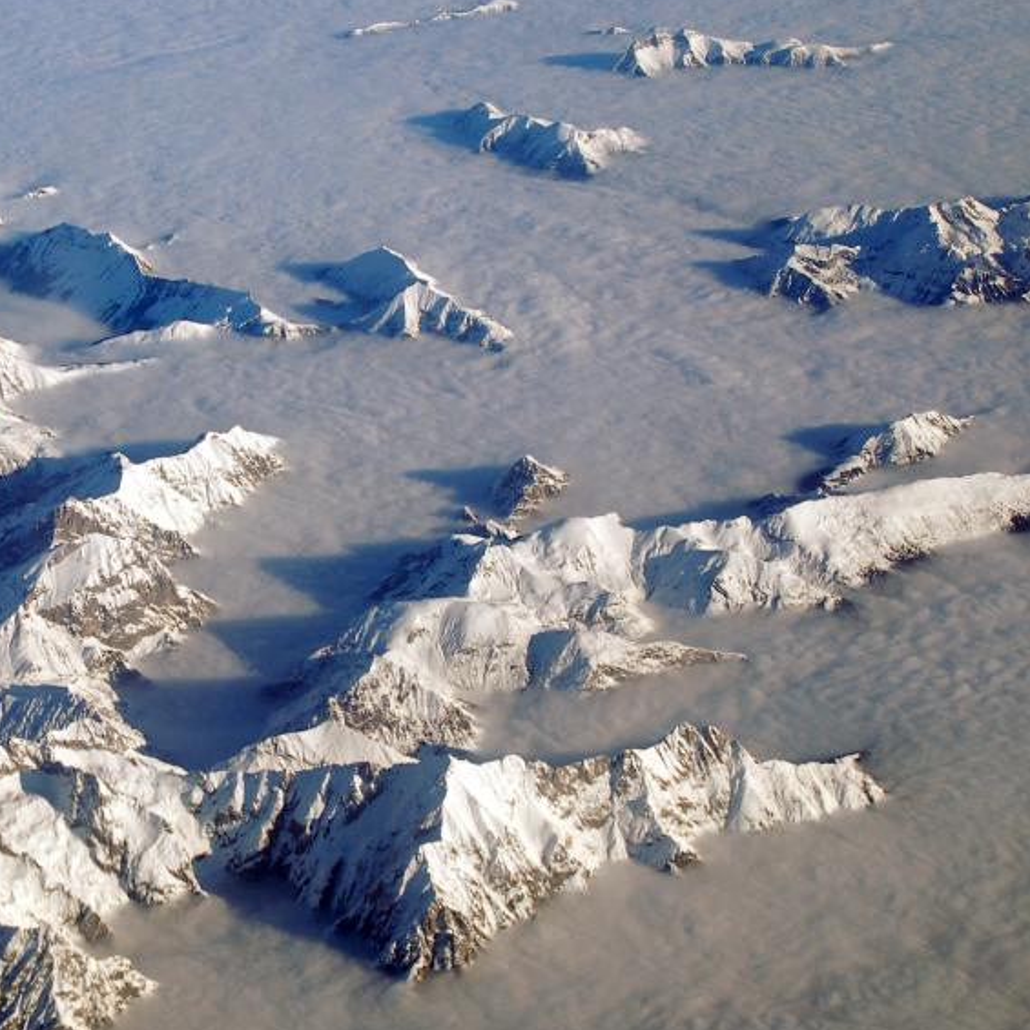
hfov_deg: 21.1
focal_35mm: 81
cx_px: 159
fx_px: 2719
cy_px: 495
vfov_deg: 21.4
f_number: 11
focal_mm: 35
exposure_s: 1/400
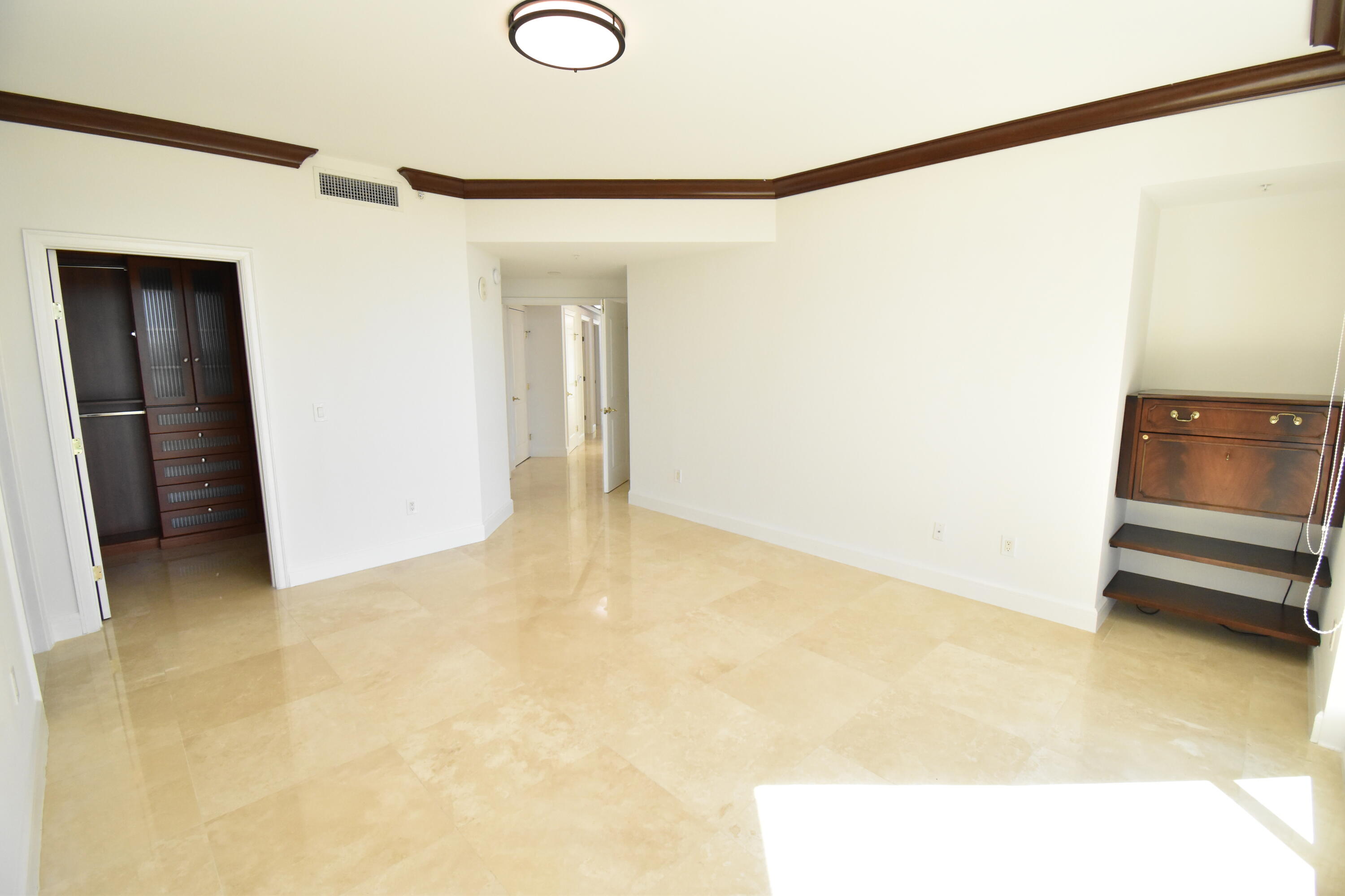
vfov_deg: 77.3
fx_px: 560
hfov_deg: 100.4
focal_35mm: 15
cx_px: 672
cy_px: 448
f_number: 6.3
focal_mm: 10
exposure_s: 1/400
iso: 2500
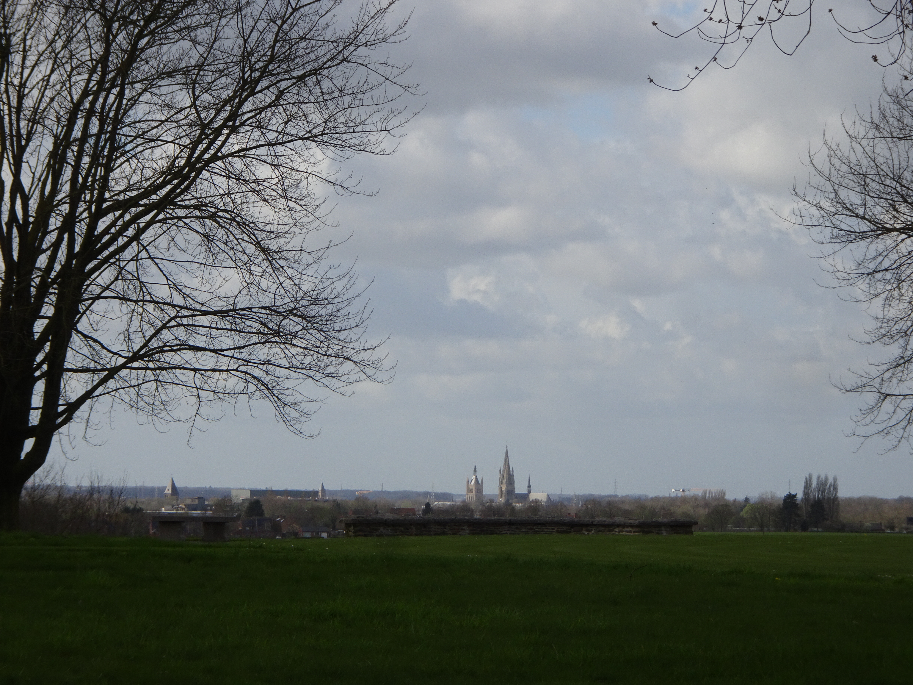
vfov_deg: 9.9
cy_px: 342
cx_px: 456
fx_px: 3956
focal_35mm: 150
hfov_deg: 13.2
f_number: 5.6
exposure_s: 1/500
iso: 80
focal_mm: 25.66
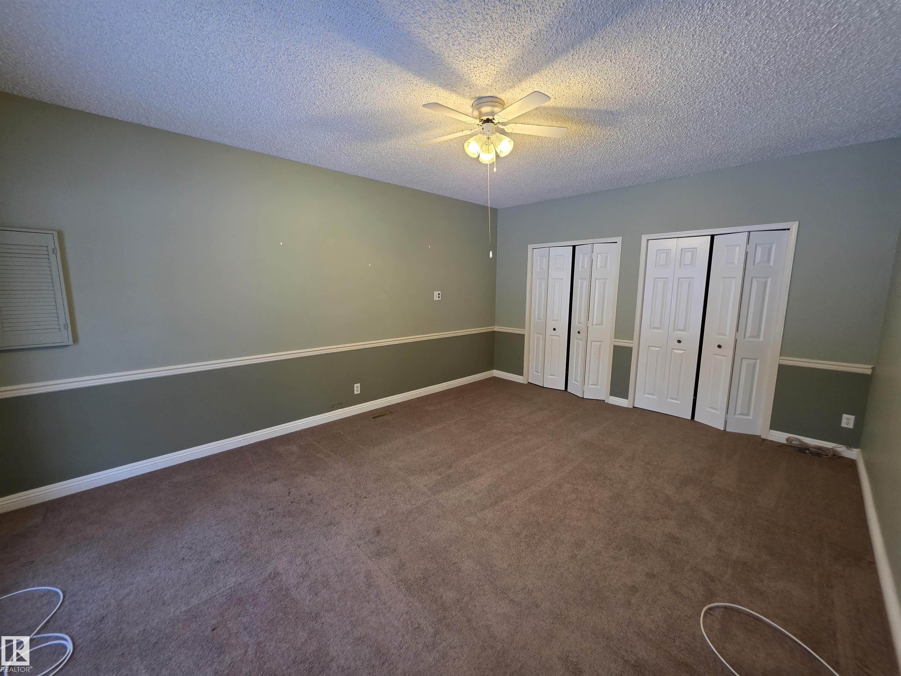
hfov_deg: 106.2
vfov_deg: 89.9
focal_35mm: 13
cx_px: 450
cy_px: 338
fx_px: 338
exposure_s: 1/60
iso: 320
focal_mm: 2.2
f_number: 1.9
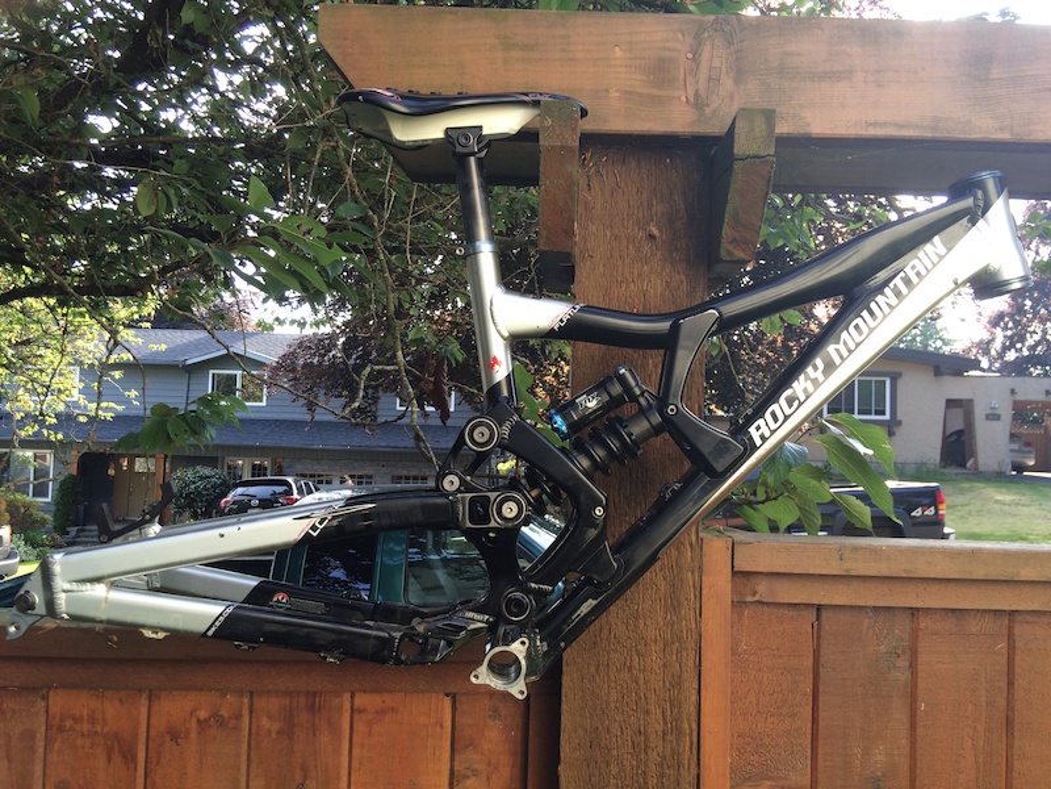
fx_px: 880
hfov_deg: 61.7
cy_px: 394
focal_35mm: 29
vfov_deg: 48.2
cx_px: 526
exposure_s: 1/120
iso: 32
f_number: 2.2
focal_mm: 4.15
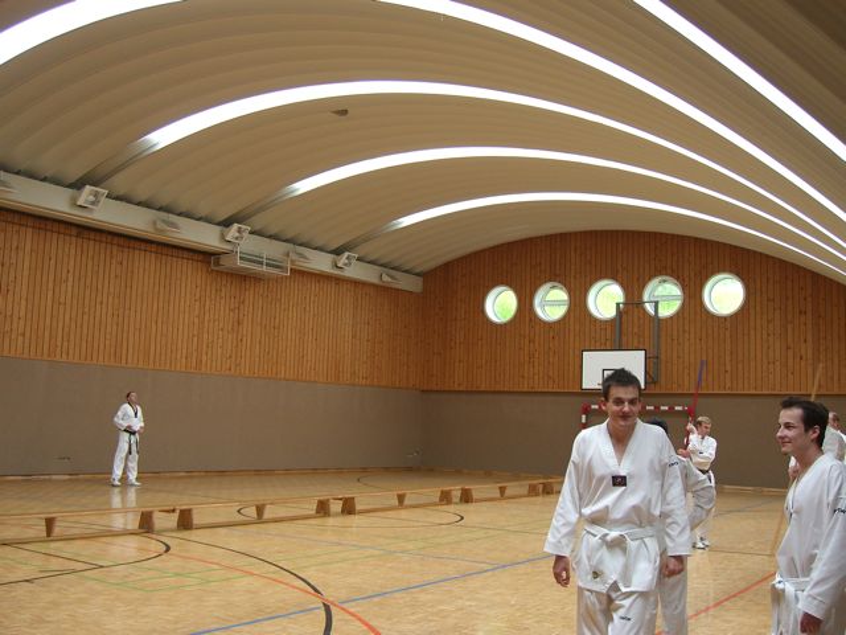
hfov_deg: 49.0
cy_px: 318
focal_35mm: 38
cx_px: 423
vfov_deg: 37.7
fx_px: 929
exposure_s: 1/100
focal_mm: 7.9
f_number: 2.8
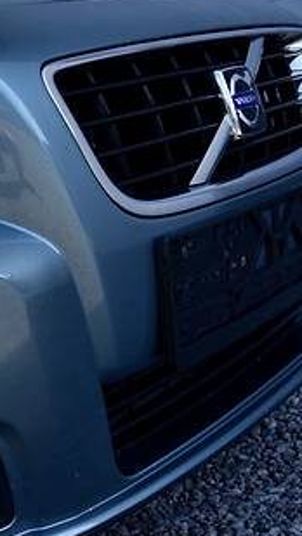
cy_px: 273
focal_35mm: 65
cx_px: -281
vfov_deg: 32.3
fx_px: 925
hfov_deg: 15.3
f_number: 8
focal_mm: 24
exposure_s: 1/250
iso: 360
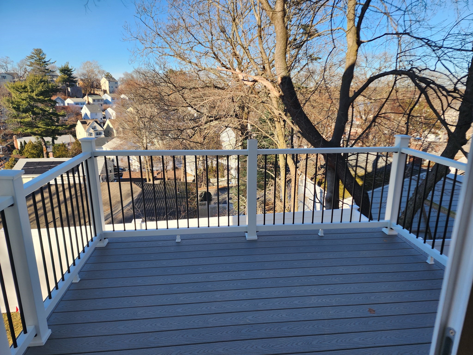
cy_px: 178
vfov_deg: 58.9
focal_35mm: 23
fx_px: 314
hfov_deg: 73.9
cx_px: 236
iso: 12
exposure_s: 1/466
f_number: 1.8
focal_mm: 6.4
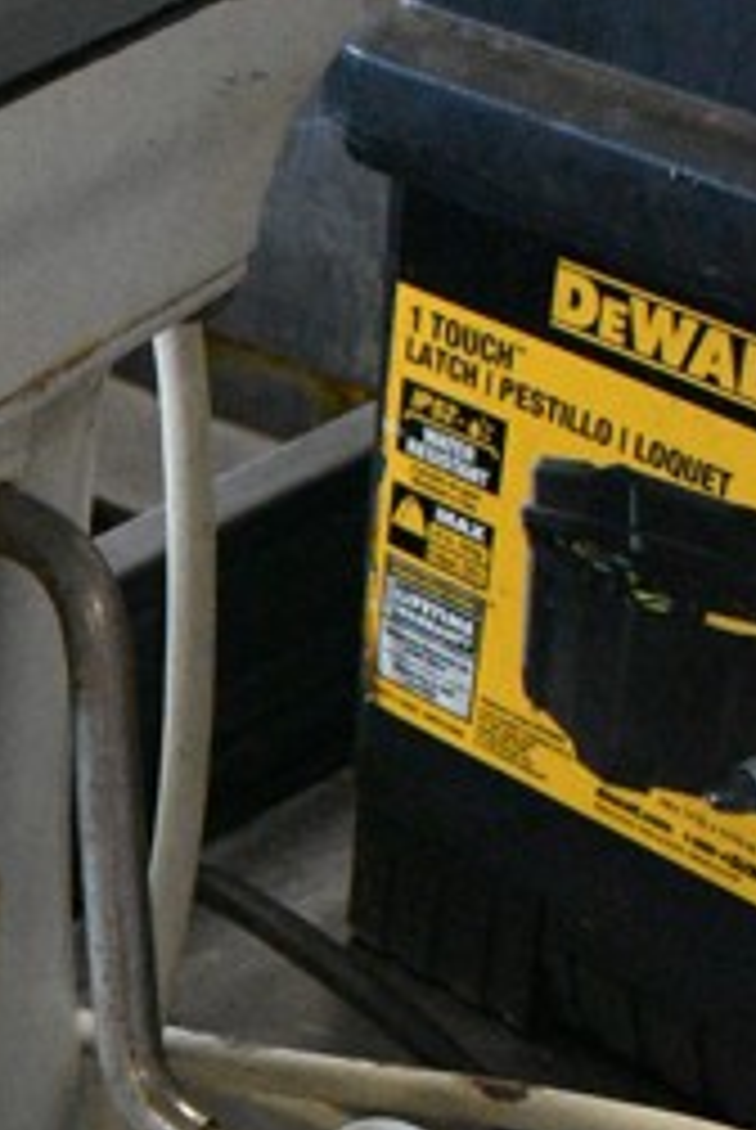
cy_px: 970
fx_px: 3424
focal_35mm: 109
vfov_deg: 18.5
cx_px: -518
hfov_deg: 11.8
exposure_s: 1/200
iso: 6400
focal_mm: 20
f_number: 8
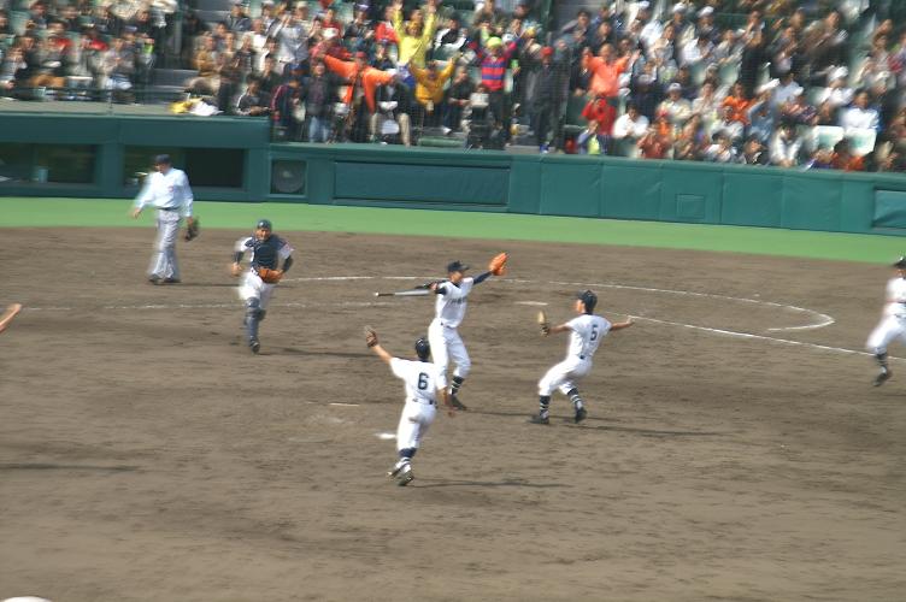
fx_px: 11315
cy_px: 301
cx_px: 453
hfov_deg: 4.6
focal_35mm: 450
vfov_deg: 3.0
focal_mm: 300
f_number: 5.6
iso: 200
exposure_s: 1/800
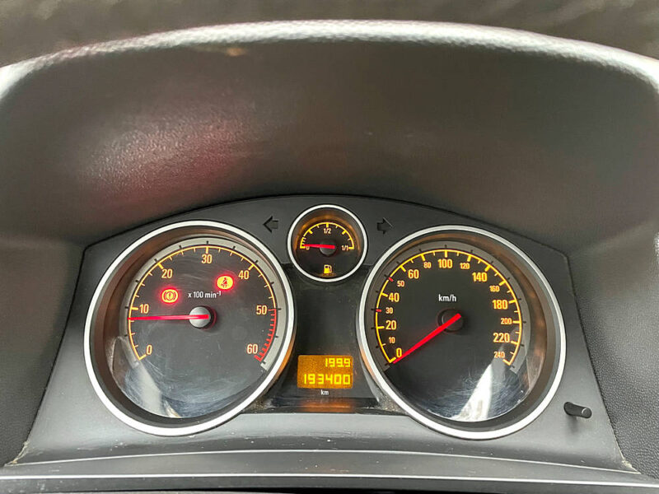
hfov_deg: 67.3
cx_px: 330
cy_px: 247
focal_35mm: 26
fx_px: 495
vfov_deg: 53.1
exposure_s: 1/28
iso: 500
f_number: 1.6
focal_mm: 4.2
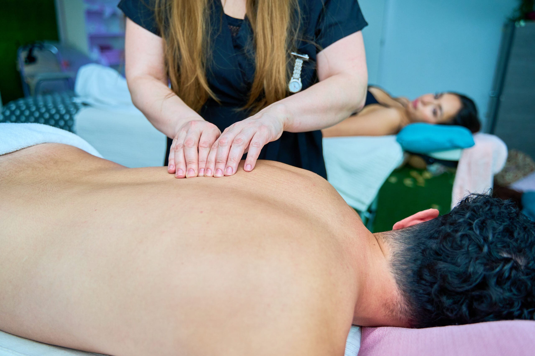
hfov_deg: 65.5
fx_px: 416
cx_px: 268
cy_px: 178
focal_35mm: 28
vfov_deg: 46.4
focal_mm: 28
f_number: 2.8
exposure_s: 1/160
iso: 1000
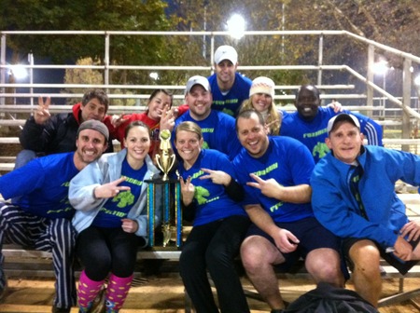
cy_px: 156
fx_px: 424
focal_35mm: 35
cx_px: 210
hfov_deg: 52.7
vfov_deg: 40.6
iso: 800
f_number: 2.8
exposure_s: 1/15
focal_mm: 3.85
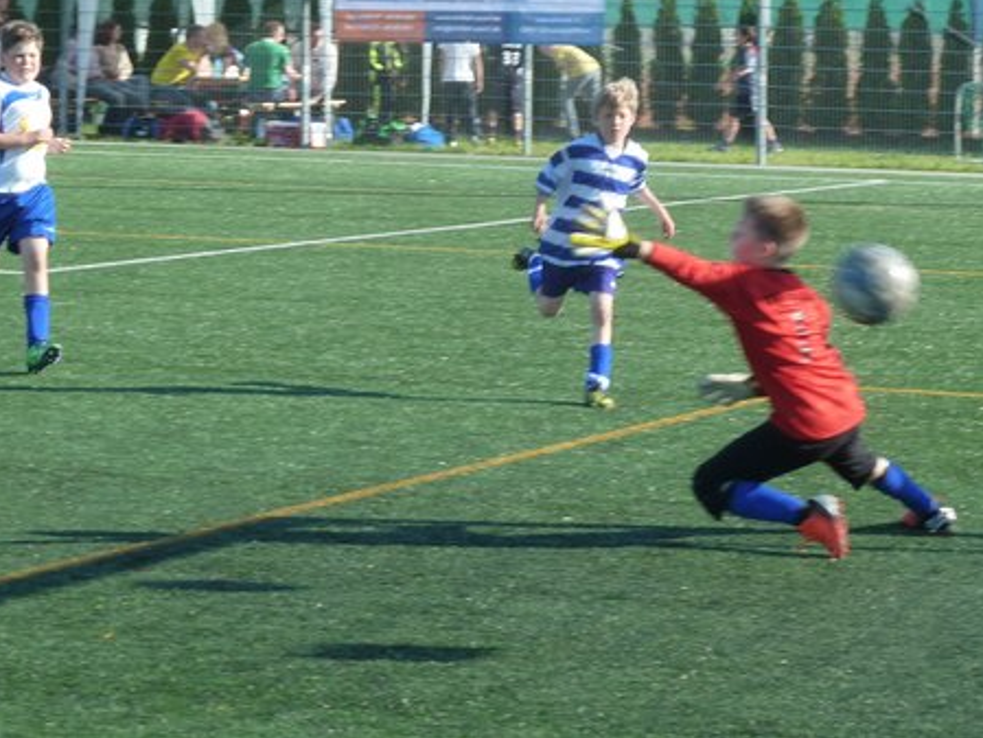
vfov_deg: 9.1
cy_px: 165
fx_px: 4602
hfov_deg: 12.2
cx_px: 427
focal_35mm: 162
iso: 125
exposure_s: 1/200
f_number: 4.3
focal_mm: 17
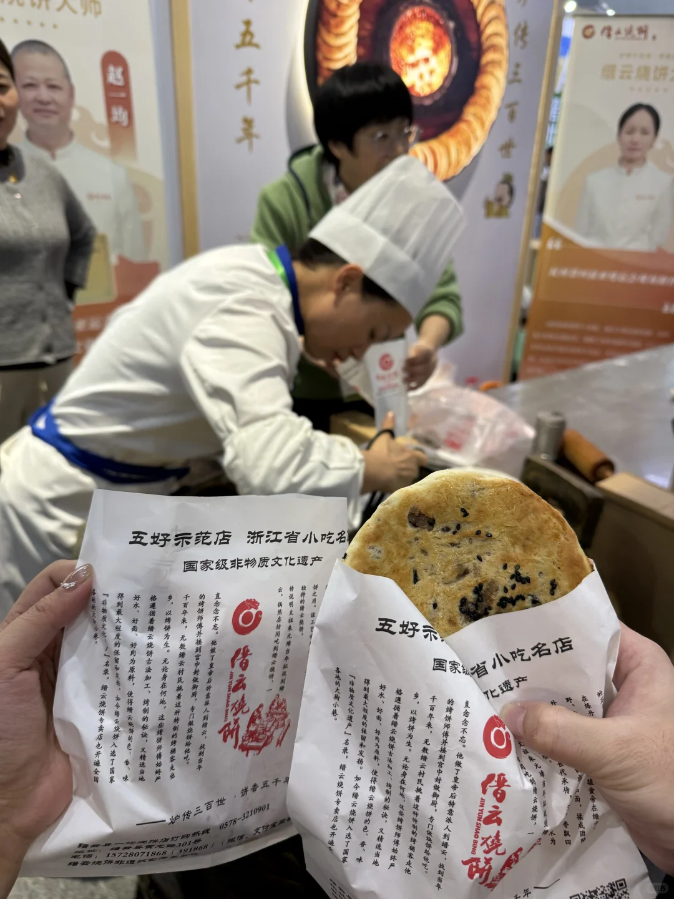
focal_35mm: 24
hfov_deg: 56.8
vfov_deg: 71.6
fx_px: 623
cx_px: 337
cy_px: 450
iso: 125
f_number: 1.78
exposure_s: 1/100
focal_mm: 6.76
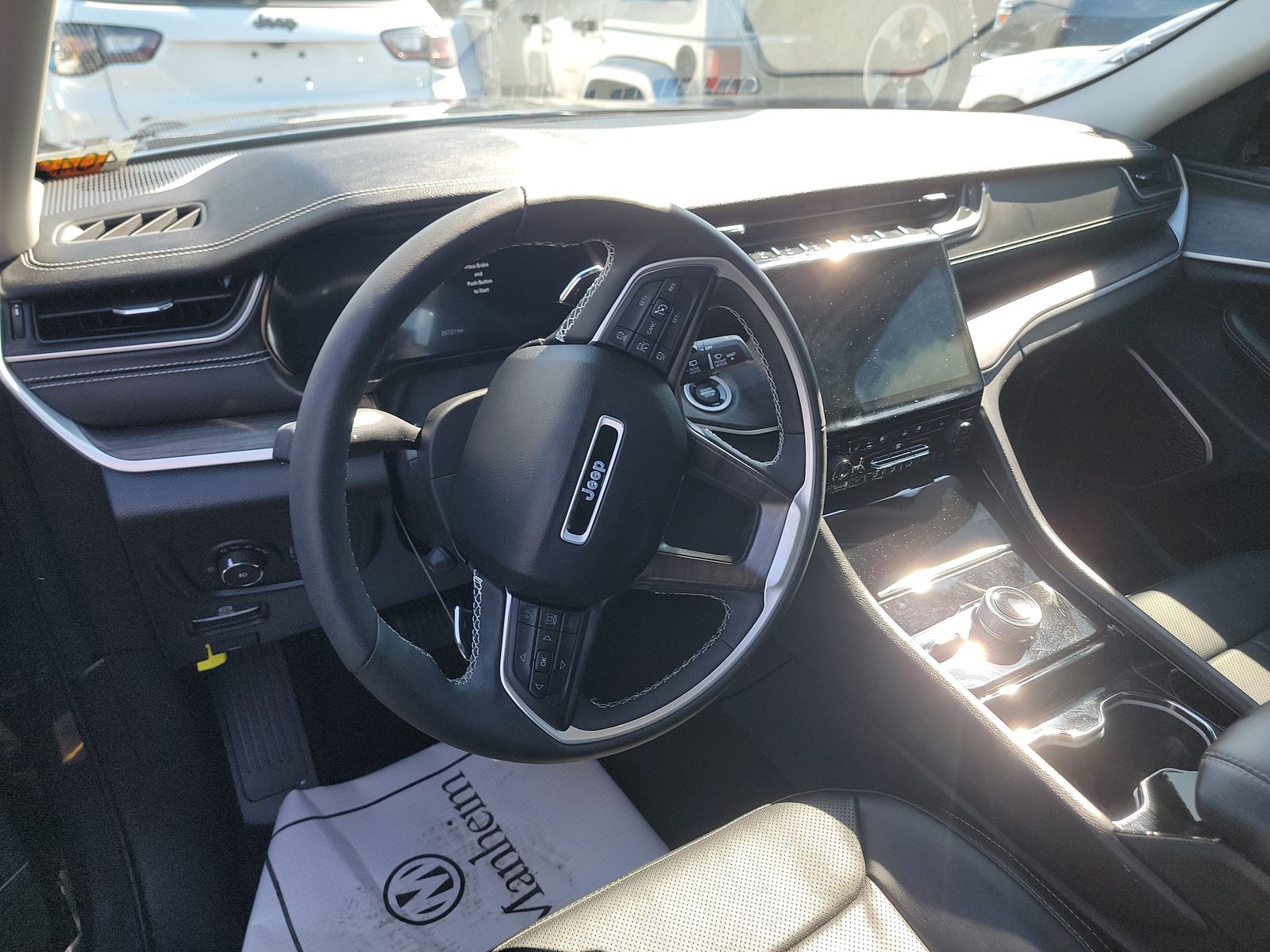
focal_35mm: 24
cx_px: 635
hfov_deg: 71.6
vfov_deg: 56.8
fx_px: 881
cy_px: 476
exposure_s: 1/119
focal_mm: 6.7
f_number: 1.8
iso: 66
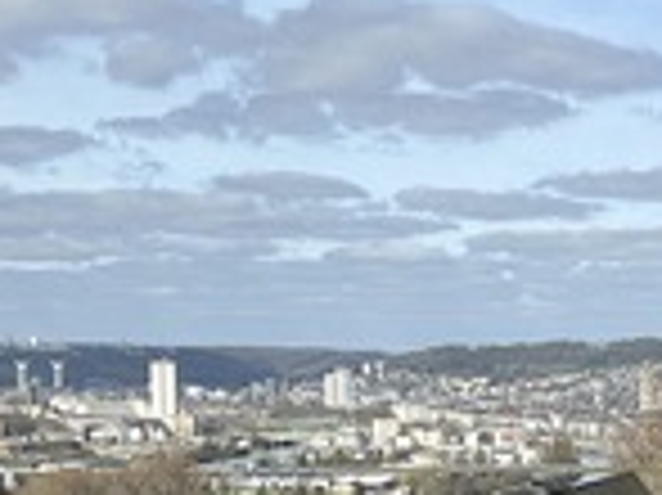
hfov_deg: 19.8
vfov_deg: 14.6
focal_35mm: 98
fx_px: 1873
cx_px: 540
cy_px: 590
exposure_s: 1/5263
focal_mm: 6.86
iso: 80
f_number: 1.78
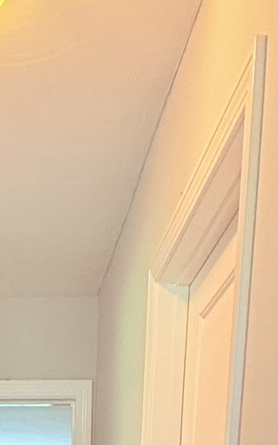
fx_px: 775
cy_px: 804
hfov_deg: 19.7
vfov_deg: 21.2
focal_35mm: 64
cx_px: -1
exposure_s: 1/120
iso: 320
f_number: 2.2
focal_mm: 2.22
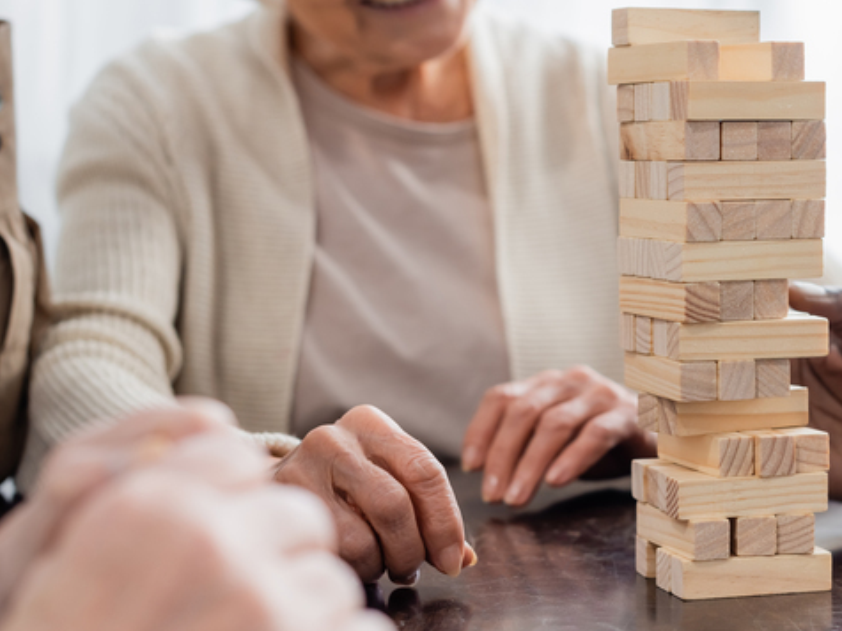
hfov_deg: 22.8
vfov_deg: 17.3
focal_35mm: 85
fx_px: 2067
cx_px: 652
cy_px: 175
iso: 125
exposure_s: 1/200
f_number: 3.5
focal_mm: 50
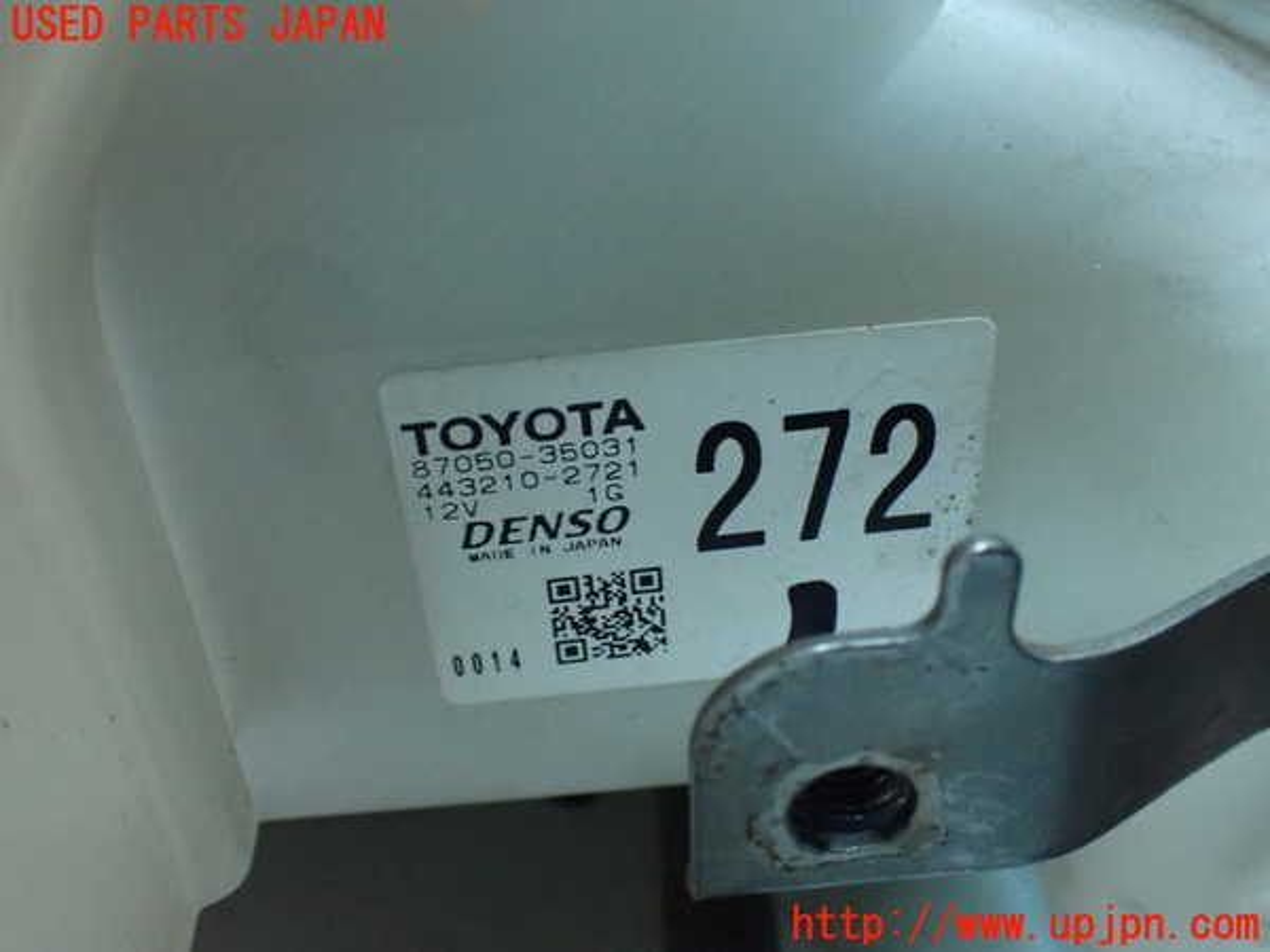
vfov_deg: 39.7
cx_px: 635
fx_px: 1321
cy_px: 476
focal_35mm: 36
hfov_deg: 51.4
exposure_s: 1/10
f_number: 10
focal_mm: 6.37
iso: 1250
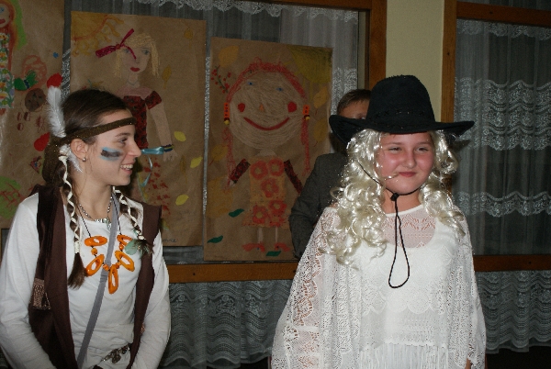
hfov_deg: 37.8
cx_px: 276
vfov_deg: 25.8
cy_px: 184
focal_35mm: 52
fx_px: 805
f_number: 5.6
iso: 400
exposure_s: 1/60
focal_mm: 35
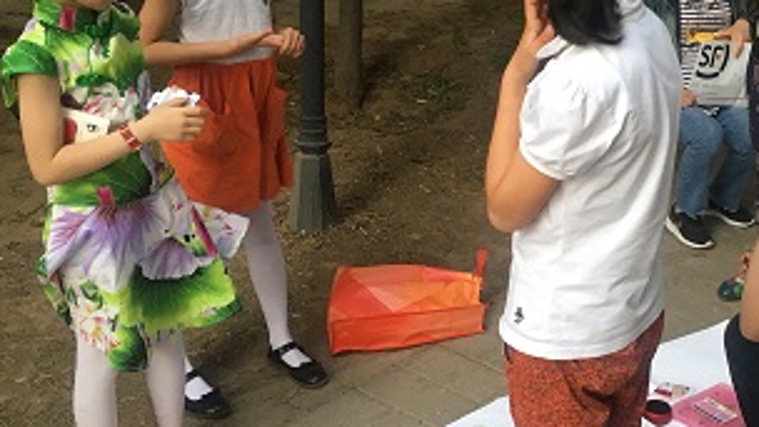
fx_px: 1047
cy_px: 136
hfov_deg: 38.2
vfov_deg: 22.9
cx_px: 619
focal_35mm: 52
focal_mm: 4.15
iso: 50
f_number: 2.2
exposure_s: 1/33
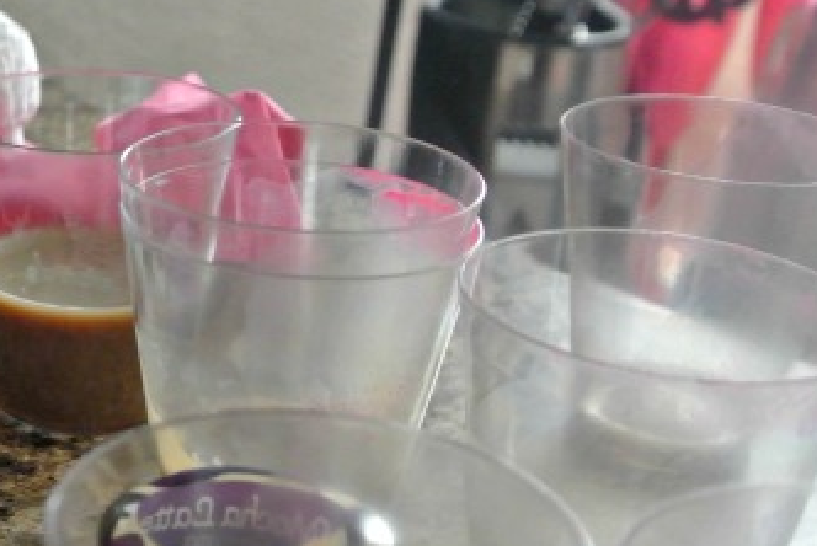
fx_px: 1726
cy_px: 358
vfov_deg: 17.9
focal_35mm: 76
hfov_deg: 25.2
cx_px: -20
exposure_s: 1/125
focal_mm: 13.6
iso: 1800
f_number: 4
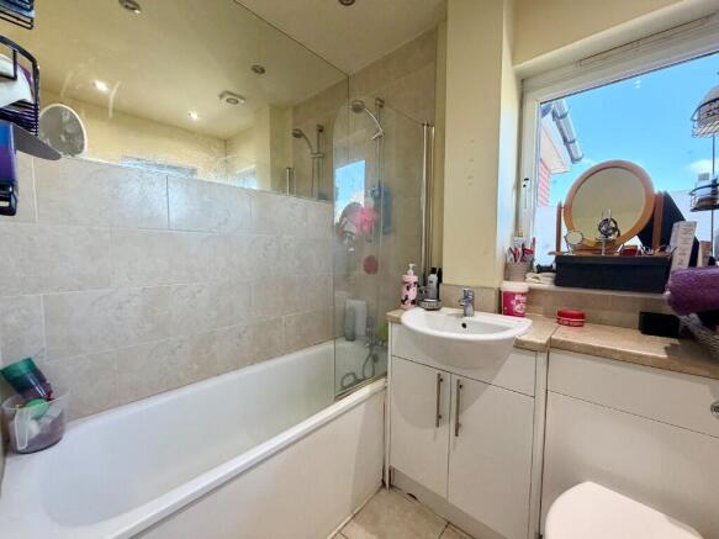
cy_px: 270
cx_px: 360
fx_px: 291
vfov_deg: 85.7
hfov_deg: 102.1
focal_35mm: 14
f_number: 2.2
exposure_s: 1/100
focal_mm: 2.22
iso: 250
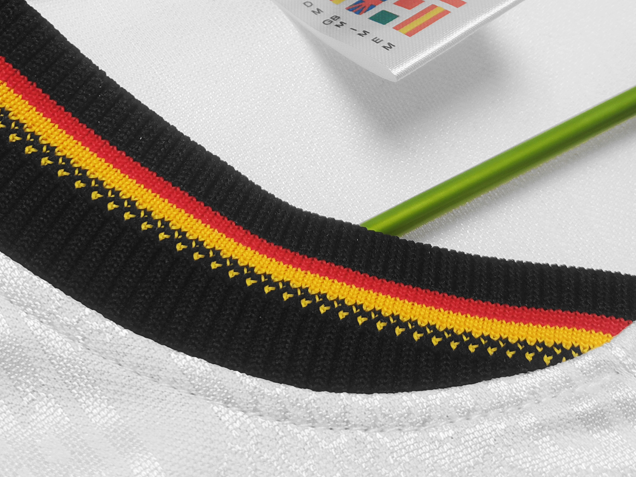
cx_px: 242
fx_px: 1341
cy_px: -3
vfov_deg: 19.6
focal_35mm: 73
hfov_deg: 26.6
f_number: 1.8
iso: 80
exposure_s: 1/120
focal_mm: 5.58
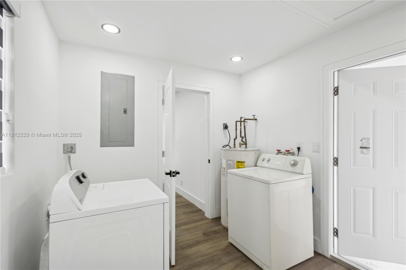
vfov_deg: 77.3
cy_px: 135
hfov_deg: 100.4
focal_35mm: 15
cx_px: 203
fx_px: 169
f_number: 4.5
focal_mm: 10
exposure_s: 1/100
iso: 250
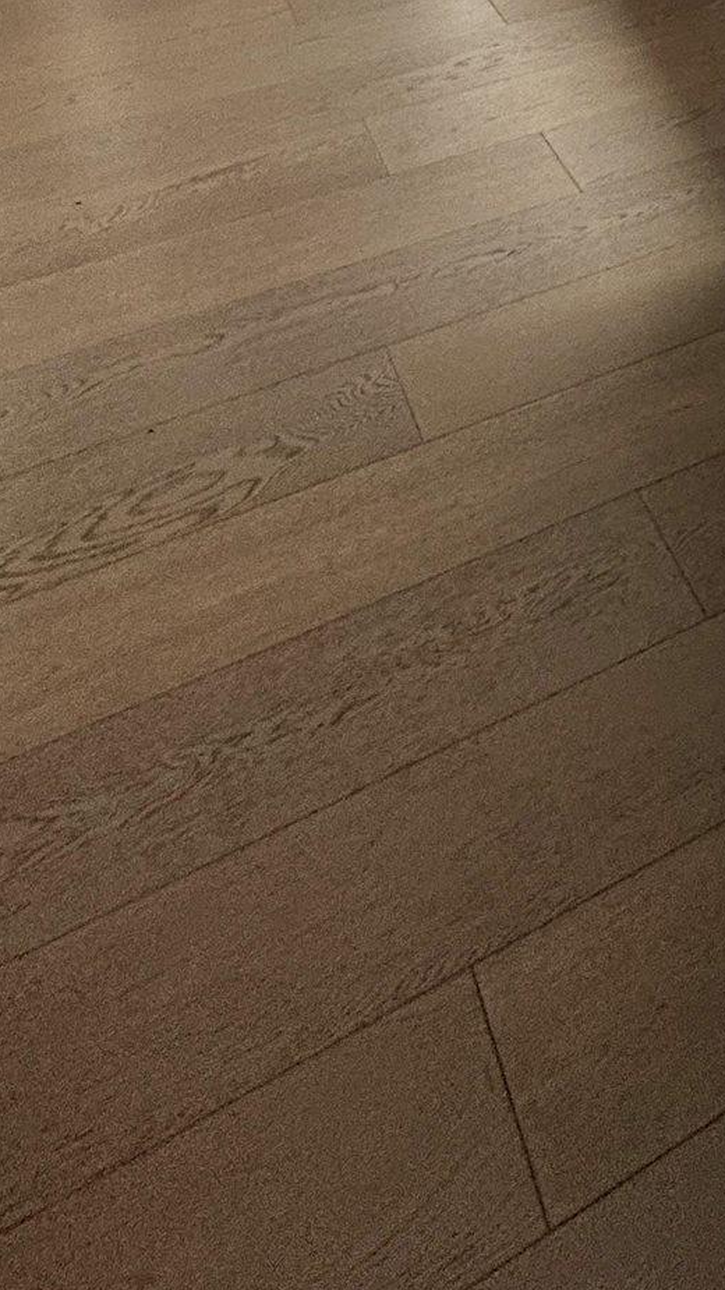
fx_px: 1299
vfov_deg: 38.5
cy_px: -269
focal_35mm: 38
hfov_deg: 29.9
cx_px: 643
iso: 100
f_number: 2.2
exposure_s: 1/99
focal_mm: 2.22
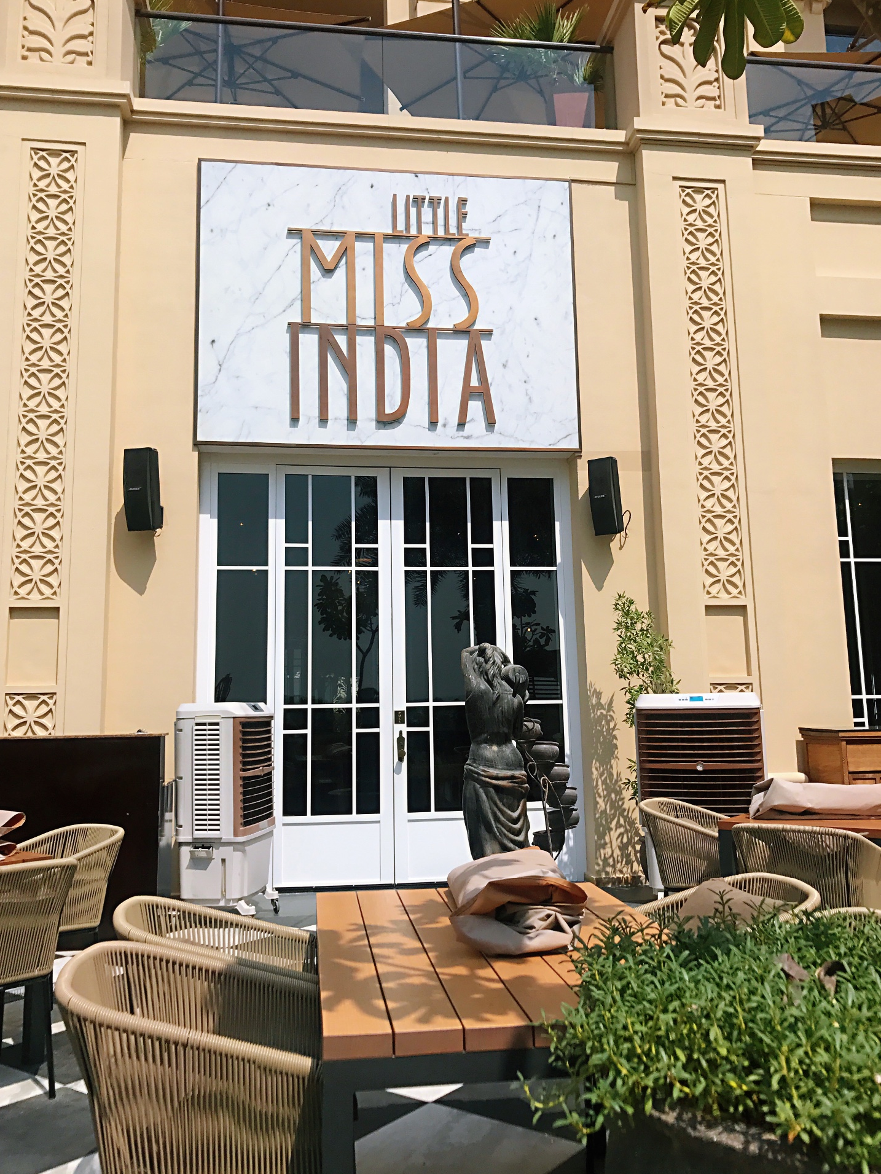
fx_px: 1018
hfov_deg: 46.8
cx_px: 428
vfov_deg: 59.9
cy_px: 549
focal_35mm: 30
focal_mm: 3.99
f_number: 1.8
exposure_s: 1/4566
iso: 20
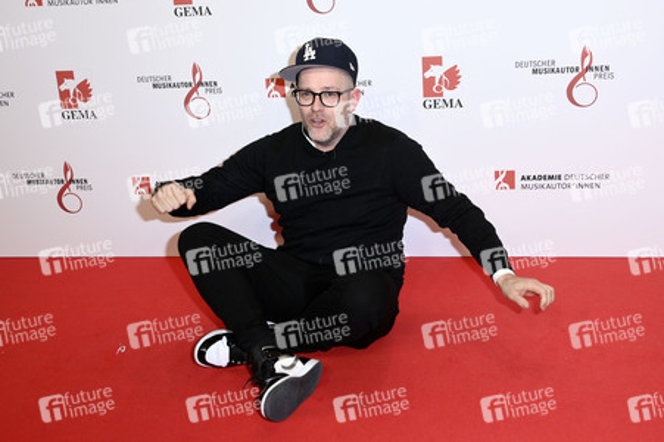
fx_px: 811
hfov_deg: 44.5
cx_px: 332
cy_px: 221
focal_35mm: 44
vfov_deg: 30.5
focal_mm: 44
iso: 1250
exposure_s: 1/250
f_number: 5.6
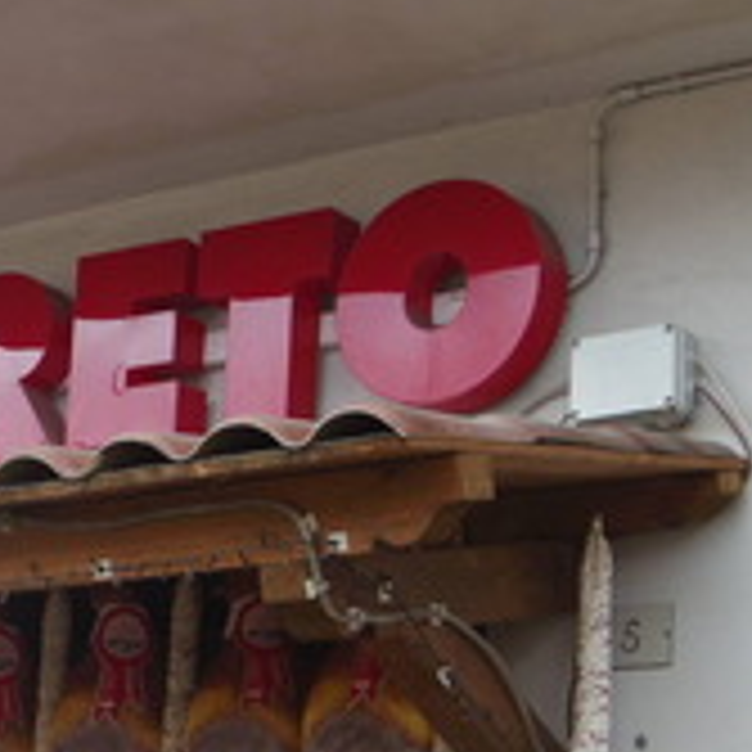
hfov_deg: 16.2
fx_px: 2630
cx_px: 153
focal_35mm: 107
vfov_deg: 16.3
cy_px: 477
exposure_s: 1/60
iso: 100
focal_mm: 6.6
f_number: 3.2
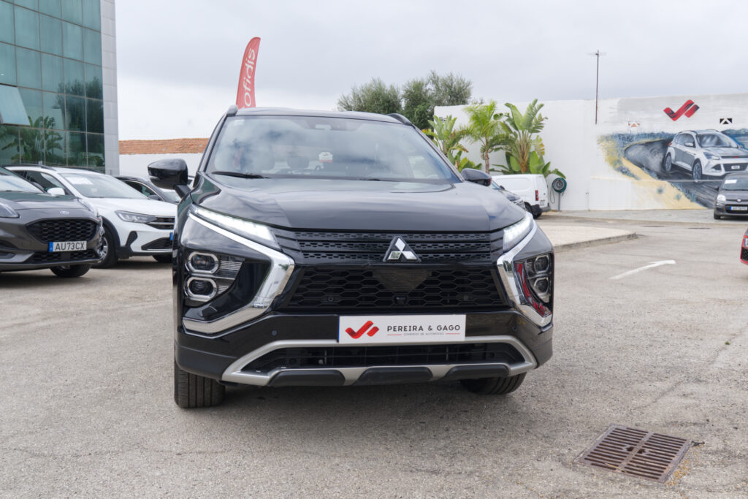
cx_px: 374
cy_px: 250
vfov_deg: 37.9
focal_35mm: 35
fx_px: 727
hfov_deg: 54.4
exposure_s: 1/125
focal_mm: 23.5
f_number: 9
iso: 160
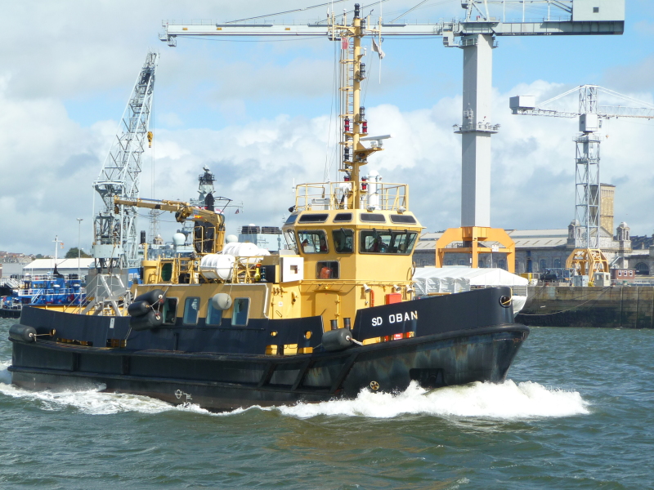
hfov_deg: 20.4
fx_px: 1814
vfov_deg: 15.4
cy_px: 245
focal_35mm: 96
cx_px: 327
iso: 100
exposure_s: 1/640
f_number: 4.7
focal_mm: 16.3
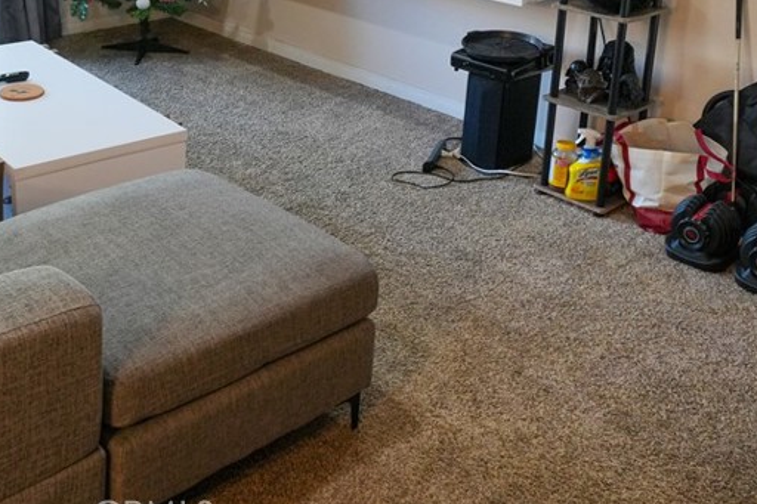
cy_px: 30
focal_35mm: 48
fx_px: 1009
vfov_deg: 26.9
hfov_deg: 40.5
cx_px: 240
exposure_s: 1/160
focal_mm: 16
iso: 1250
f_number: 4
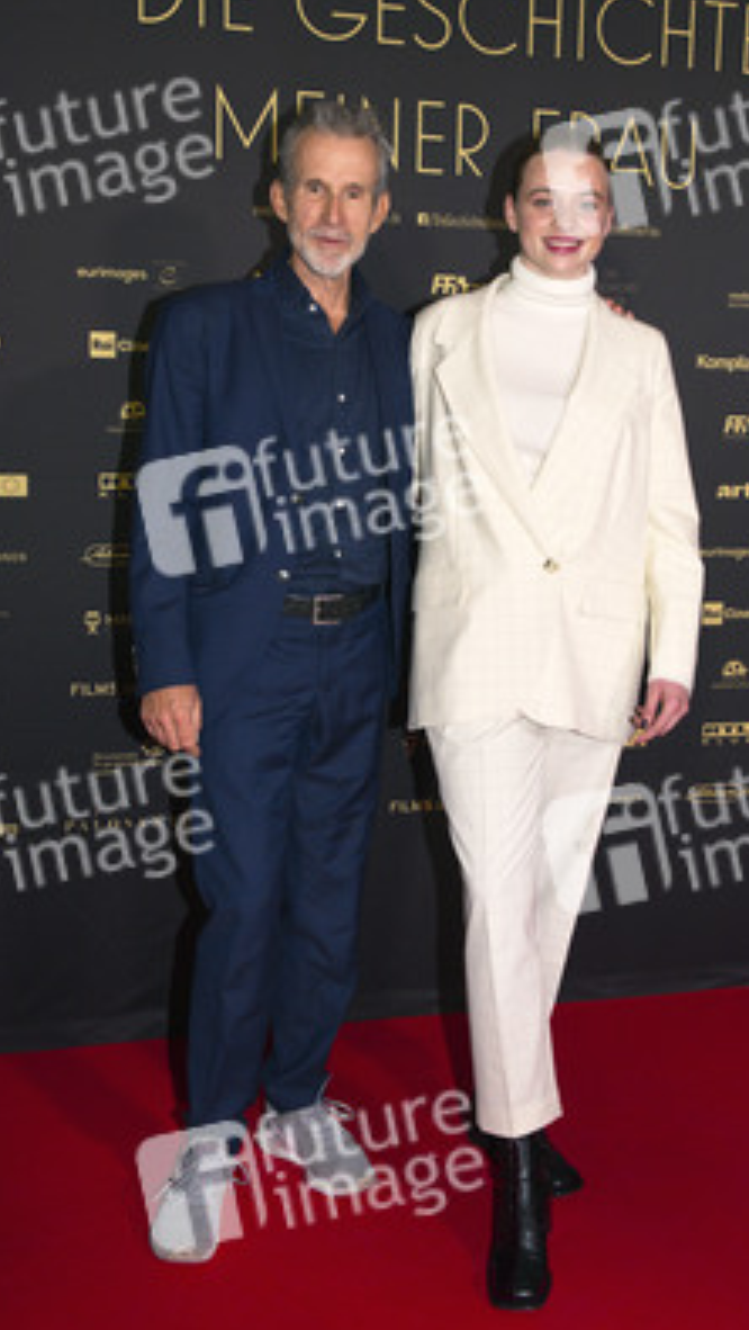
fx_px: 1199
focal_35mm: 34
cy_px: 665
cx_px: 408
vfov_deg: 58.0
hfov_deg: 34.7
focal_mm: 32
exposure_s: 1/200
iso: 1600
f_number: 7.1
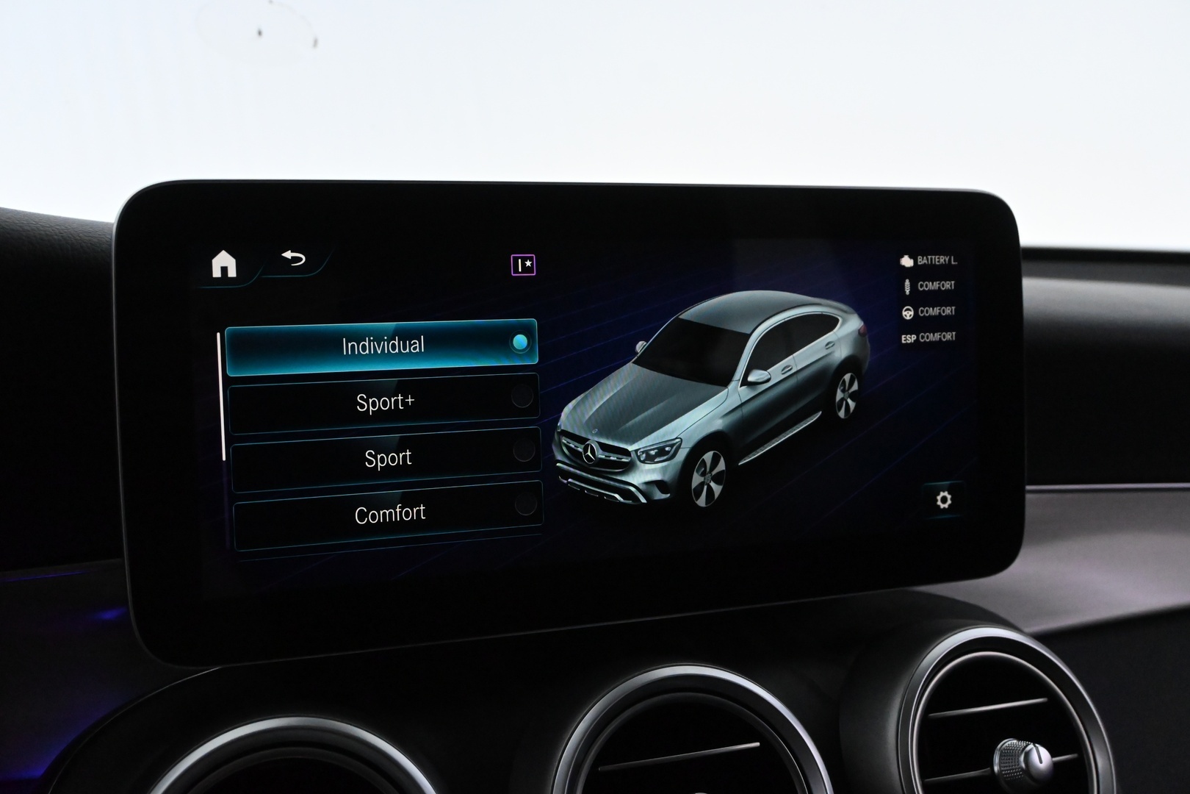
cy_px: 397
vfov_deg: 34.2
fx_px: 1289
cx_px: 595
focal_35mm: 39
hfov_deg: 49.6
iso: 6400
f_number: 5.6
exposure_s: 1/100
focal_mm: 26
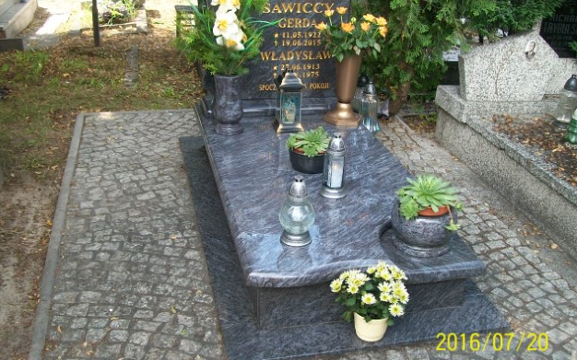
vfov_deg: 32.7
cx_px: 284
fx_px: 613
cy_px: 171
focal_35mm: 39
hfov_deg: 50.4
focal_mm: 6
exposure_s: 1/160
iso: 80
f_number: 2.7
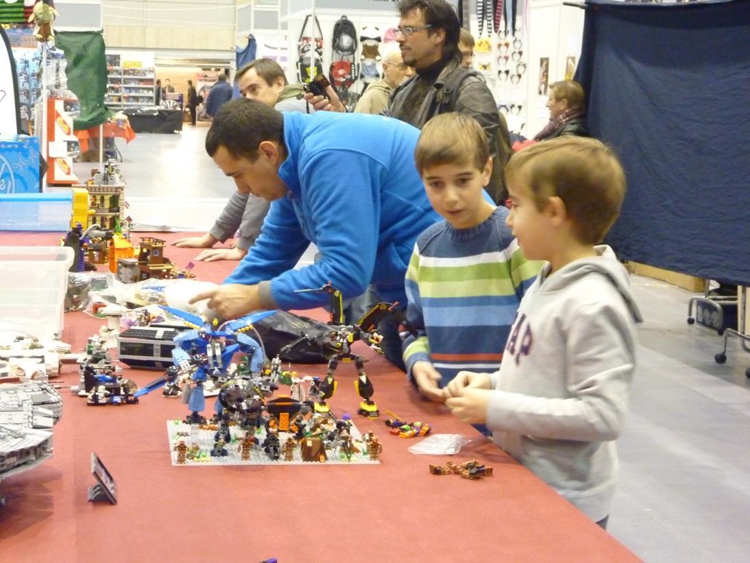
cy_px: 282
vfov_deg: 20.4
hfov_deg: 27.0
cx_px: 375
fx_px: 1560
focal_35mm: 72
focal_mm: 11.9
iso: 800
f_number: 4.1
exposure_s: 1/10
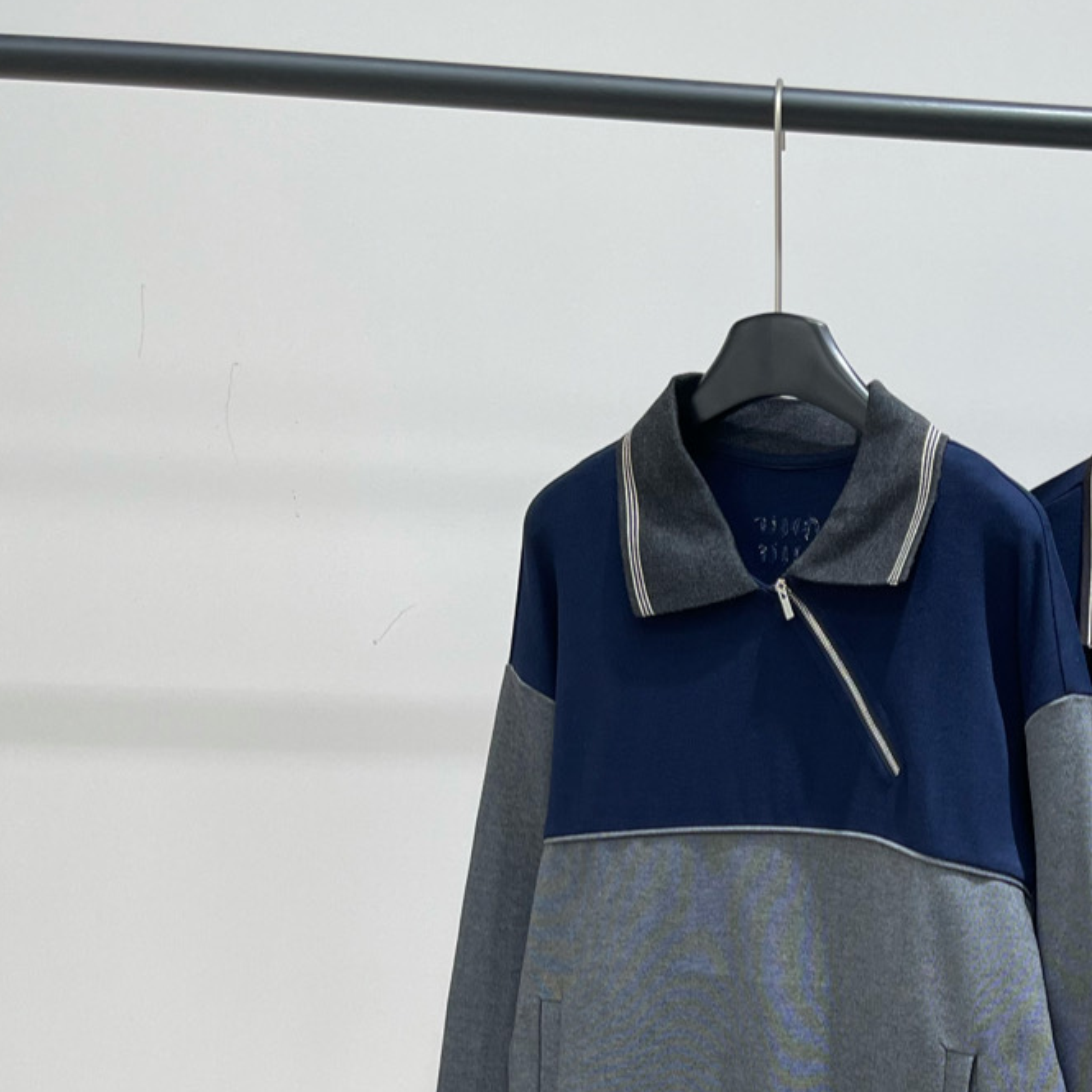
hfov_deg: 28.0
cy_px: 1129
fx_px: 2106
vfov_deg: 27.2
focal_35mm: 59
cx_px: 987
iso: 40
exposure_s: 1/100
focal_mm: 5.1
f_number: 1.6
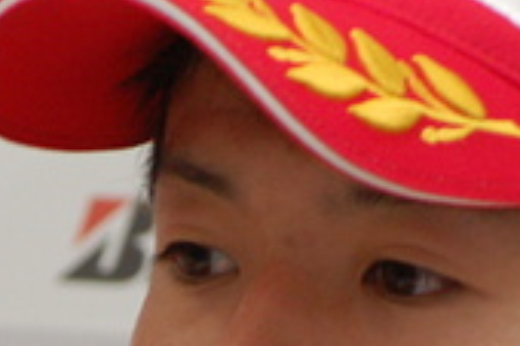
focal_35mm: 1273
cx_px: 135
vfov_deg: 1.1
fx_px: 18370
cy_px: 517
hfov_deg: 1.6
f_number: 8
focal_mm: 200
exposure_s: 1/60
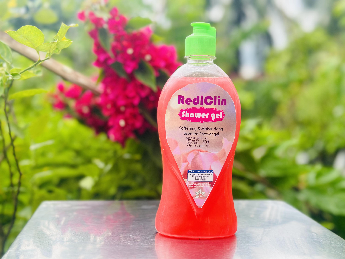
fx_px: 478
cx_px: 172
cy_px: 130
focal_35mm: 48
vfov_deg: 30.3
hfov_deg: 39.7
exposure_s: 1/659
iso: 80
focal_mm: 6.86
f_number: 1.78
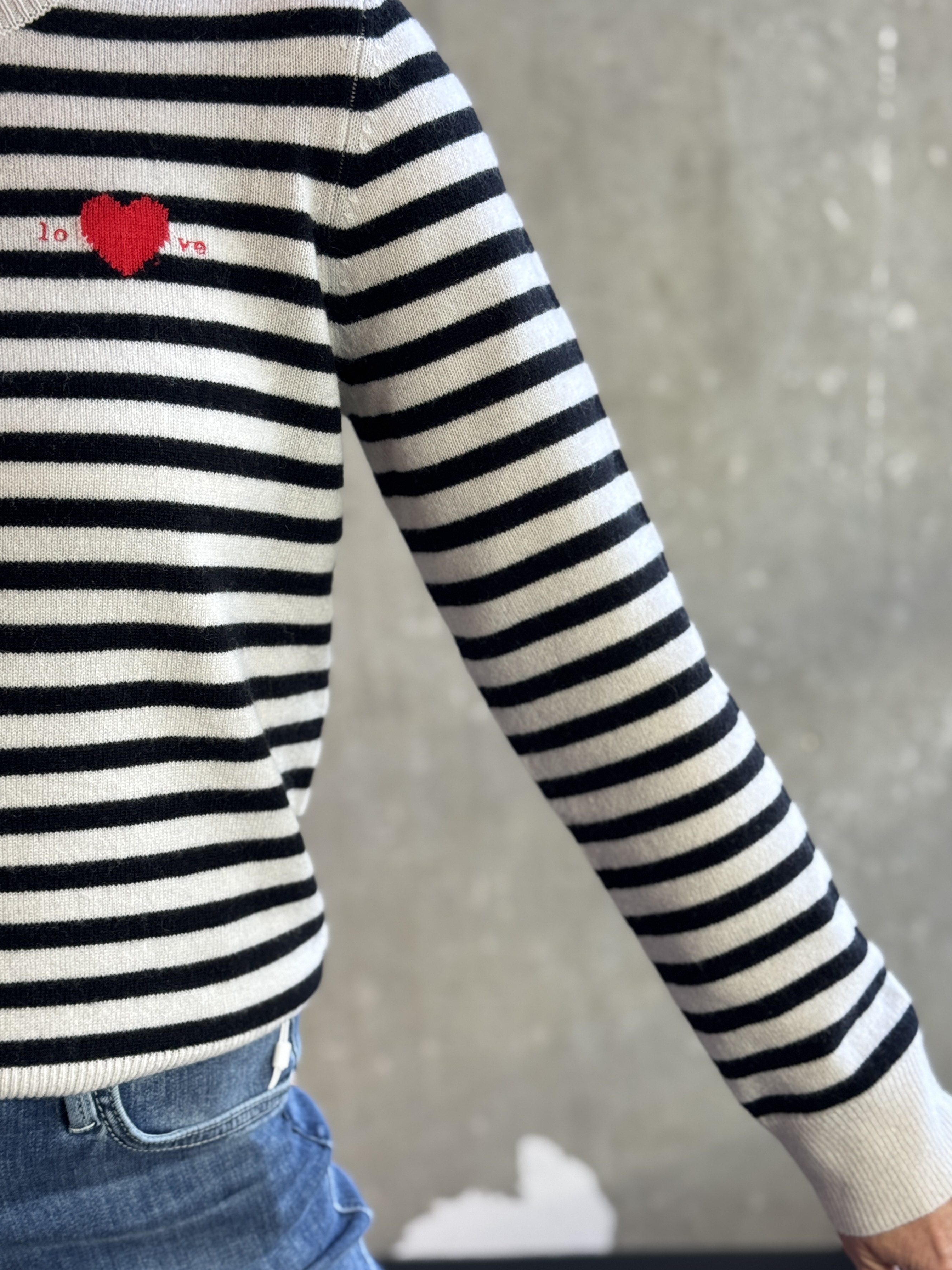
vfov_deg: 35.5
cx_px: 454
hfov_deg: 27.0
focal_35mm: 54
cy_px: 667
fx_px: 1980
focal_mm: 6.76
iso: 80
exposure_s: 1/100
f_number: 1.78
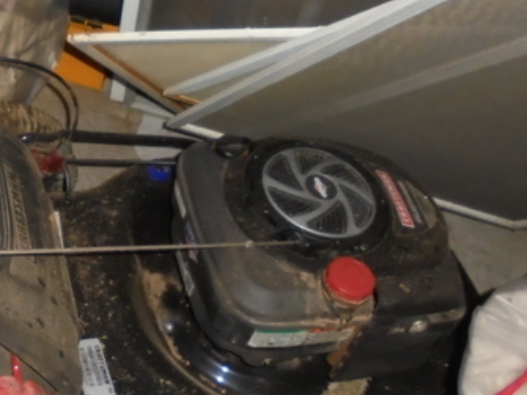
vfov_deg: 24.4
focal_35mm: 60
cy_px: 172
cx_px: 23
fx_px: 913
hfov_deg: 30.3
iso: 400
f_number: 3.5
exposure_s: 1/30
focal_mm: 4.6
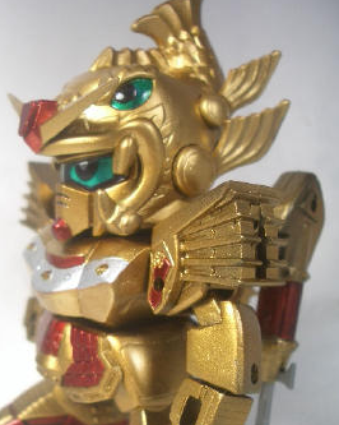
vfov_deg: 40.1
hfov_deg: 32.6
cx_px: 139
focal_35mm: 46
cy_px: 259
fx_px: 577
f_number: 2.6
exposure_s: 1/160
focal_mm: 5.8
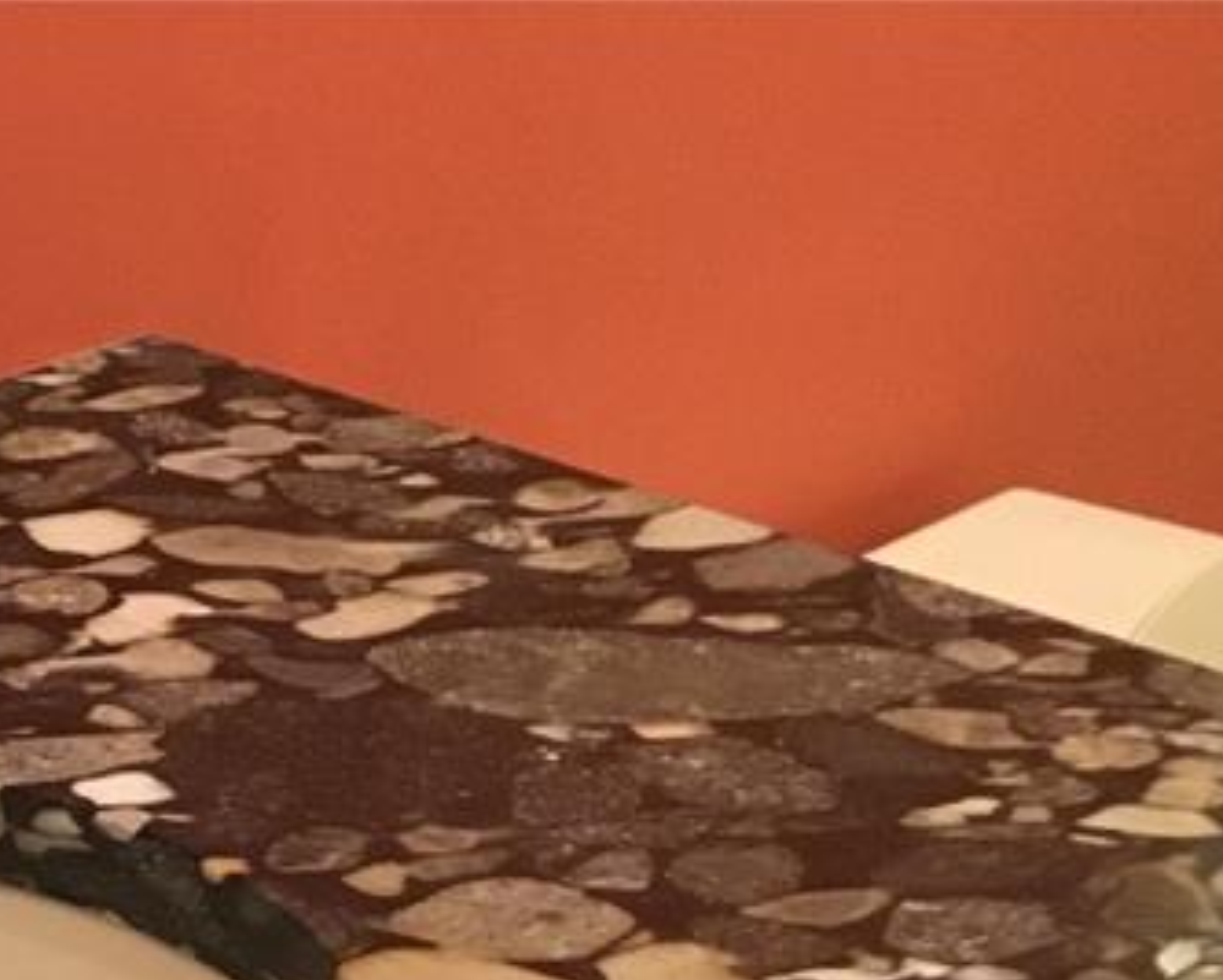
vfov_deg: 15.5
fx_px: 3369
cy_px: 1406
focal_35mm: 93
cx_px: -511
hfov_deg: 18.6
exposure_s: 1/15
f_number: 2.4
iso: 250
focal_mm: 3.3
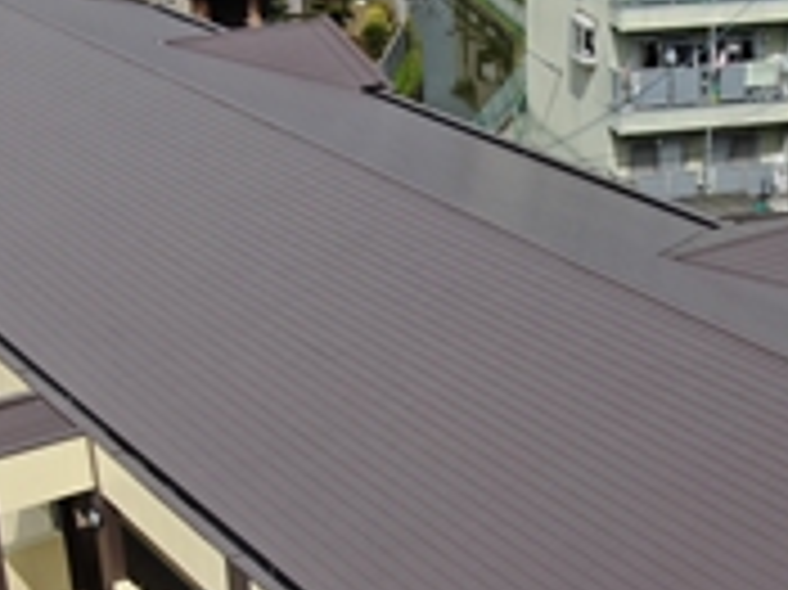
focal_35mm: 74
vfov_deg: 19.6
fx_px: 1683
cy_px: 486
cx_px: 581
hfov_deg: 26.1
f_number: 3.4
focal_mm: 6.35
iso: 100
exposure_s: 1/1250
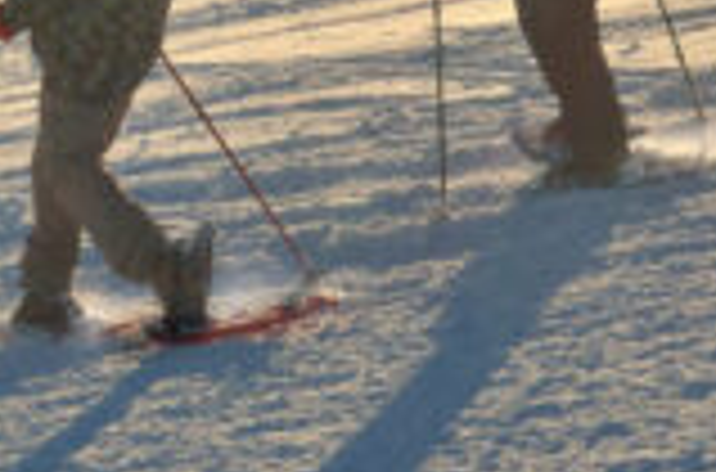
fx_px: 3537
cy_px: -90
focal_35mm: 178
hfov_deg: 10.9
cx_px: -502
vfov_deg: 7.6
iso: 100
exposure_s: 1/400
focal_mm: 25
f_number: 10
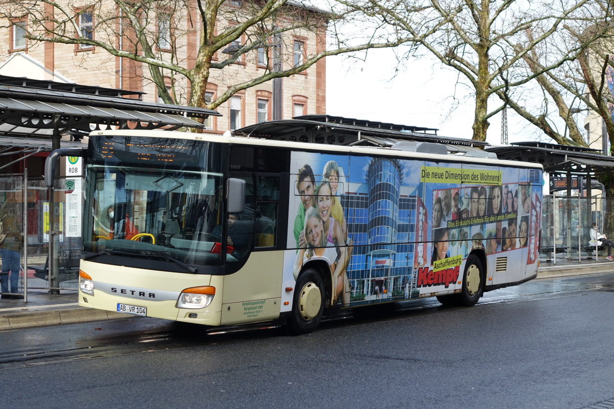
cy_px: 204
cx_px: 307
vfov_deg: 19.2
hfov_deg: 28.5
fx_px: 1211
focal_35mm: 71
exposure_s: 1/250
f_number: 4
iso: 125
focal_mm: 26.18
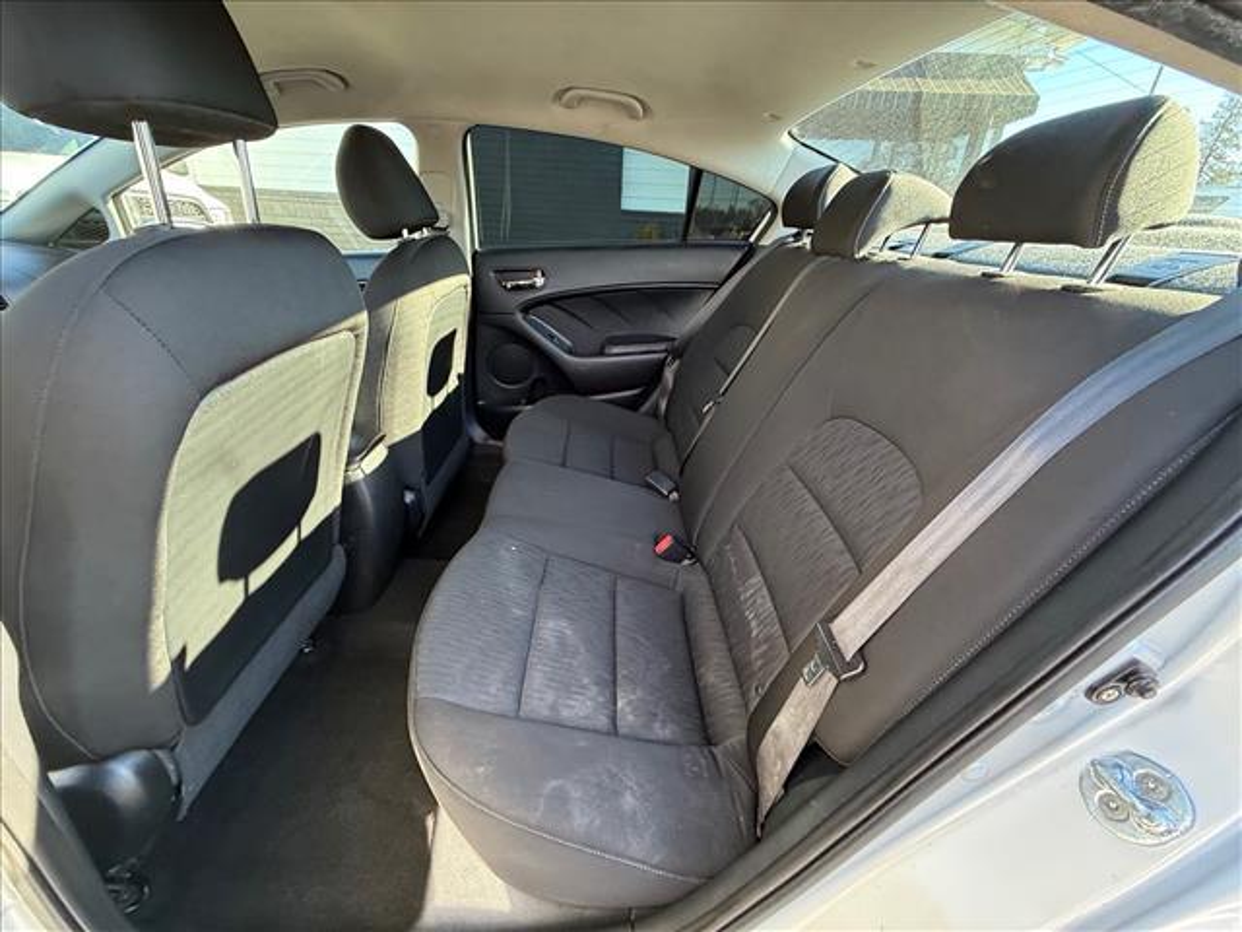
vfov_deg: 85.7
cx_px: 621
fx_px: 502
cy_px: 466
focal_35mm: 14
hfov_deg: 102.1
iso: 320
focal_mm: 2.22
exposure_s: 1/99
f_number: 2.2
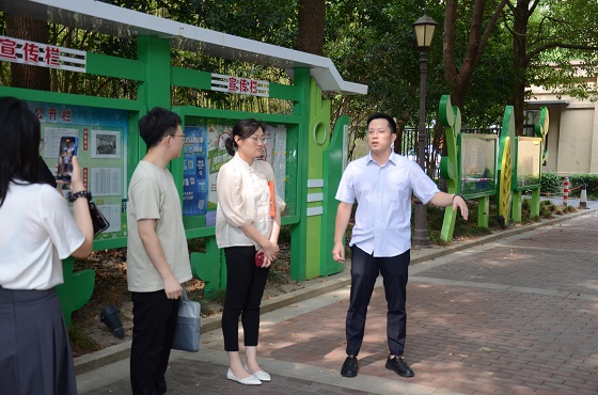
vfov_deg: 29.7
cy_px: 198
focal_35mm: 45
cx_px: 299
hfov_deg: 43.7
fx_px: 745
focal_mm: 30
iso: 720
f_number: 4.2
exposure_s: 1/400
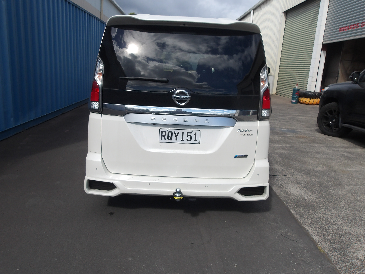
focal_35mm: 27
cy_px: 137
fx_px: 285
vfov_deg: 51.4
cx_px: 182
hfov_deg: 65.3
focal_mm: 4.9
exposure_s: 1/110
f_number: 10.4
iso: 100
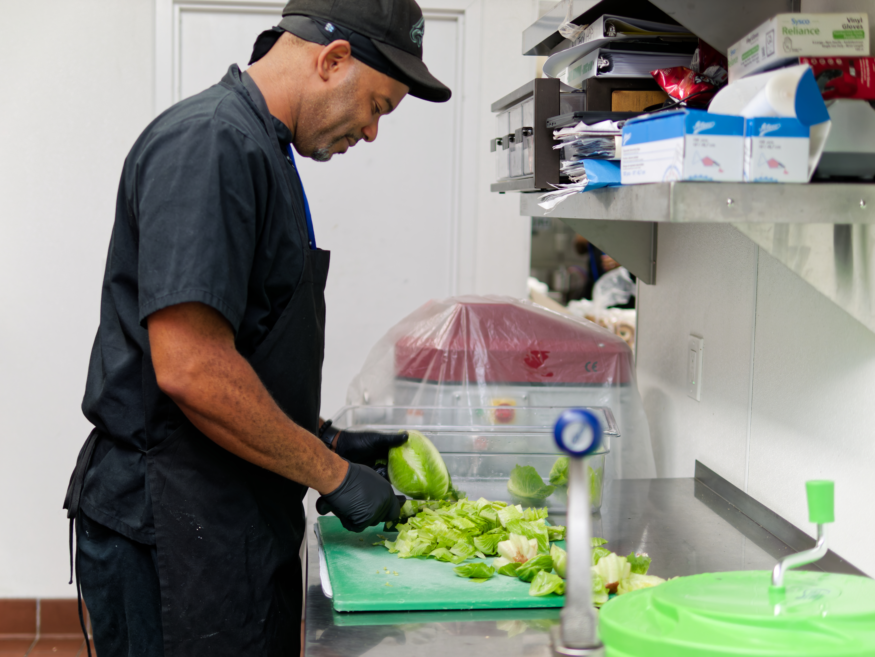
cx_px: 438
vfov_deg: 29.1
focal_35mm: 50
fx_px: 1264
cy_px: 328
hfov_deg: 38.2
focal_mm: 25
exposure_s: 1/125
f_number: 1.4
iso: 200
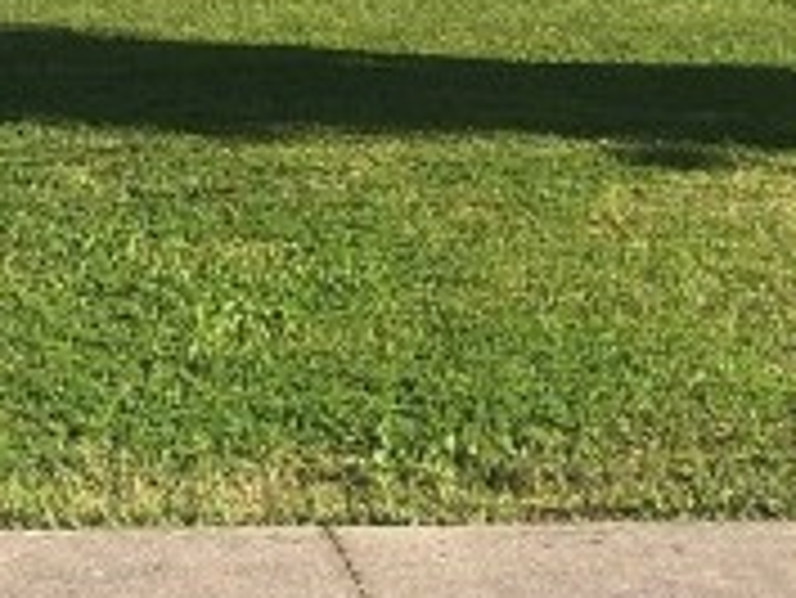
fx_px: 3728
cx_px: 283
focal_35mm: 162
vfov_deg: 9.2
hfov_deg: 12.2
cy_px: 301
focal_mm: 4
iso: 20
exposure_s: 1/1736
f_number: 1.8
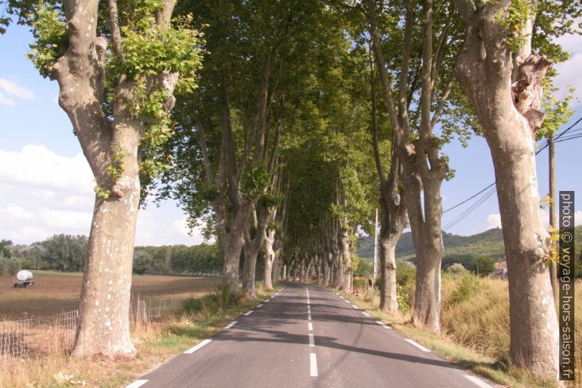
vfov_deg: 35.1
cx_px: 291
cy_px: 194
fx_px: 614
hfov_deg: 50.7
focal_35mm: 38
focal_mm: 24
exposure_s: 1/125
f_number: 7.1
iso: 400
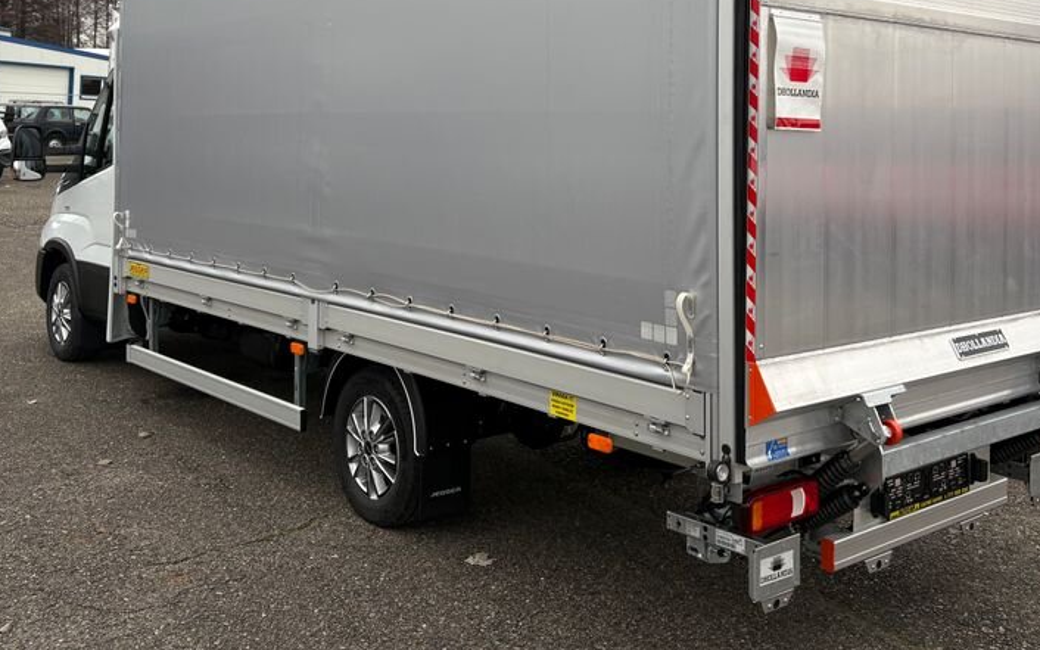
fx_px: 1134
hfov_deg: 49.2
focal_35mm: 40
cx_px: 579
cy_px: 96
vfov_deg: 30.9
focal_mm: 5.96
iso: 32
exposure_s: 1/160
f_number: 1.6
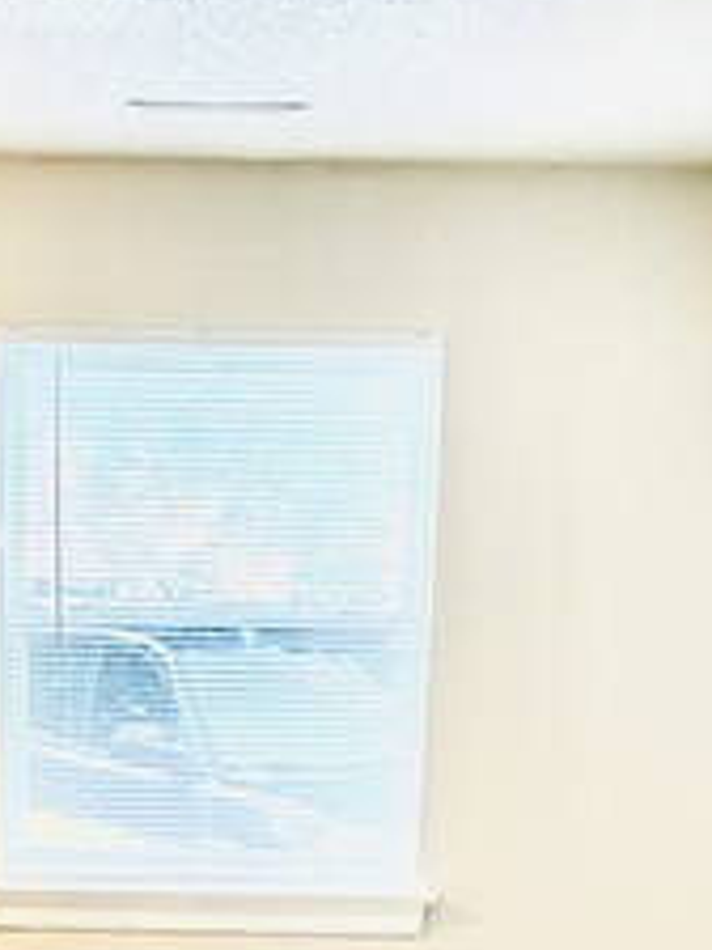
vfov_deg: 18.0
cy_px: 1565
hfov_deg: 15.8
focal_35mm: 93
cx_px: 161
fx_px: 2550
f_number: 1.6
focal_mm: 5.96
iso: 500
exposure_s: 1/60
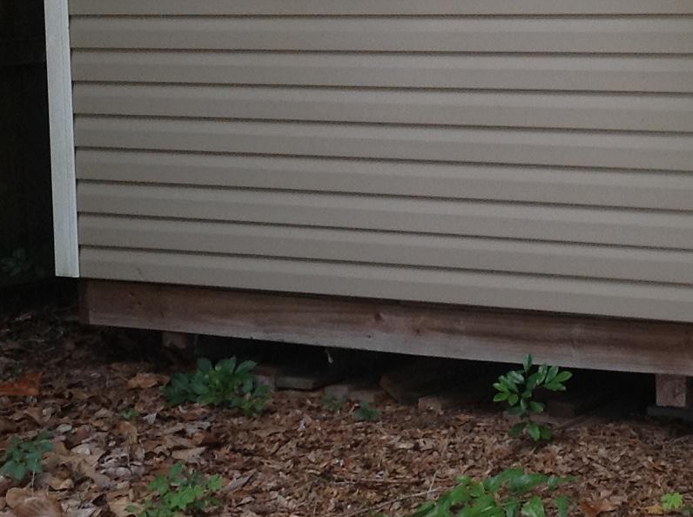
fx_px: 2278
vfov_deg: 12.8
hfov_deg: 17.0
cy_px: -9
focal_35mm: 114
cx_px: 662
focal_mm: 4.28
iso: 50
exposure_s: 1/146
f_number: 2.4
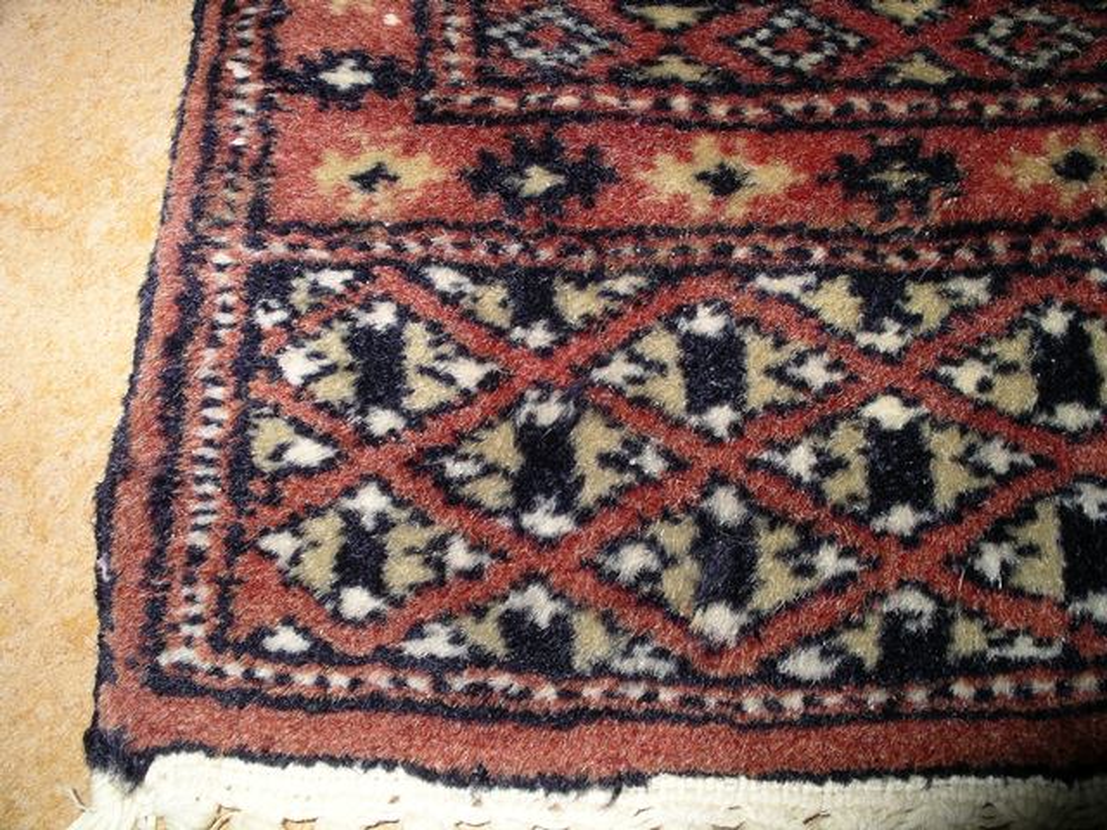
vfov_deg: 38.7
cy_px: 415
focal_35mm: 37
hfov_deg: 50.1
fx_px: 1183
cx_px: 554
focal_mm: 7.8
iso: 64
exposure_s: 1/40
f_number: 7.9
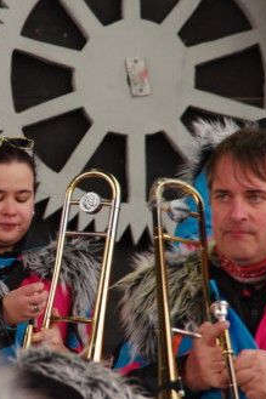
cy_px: 200
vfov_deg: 4.5
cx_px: -19
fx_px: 5048
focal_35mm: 455
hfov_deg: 3.0
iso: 3200
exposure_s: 1/250
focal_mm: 200
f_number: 8
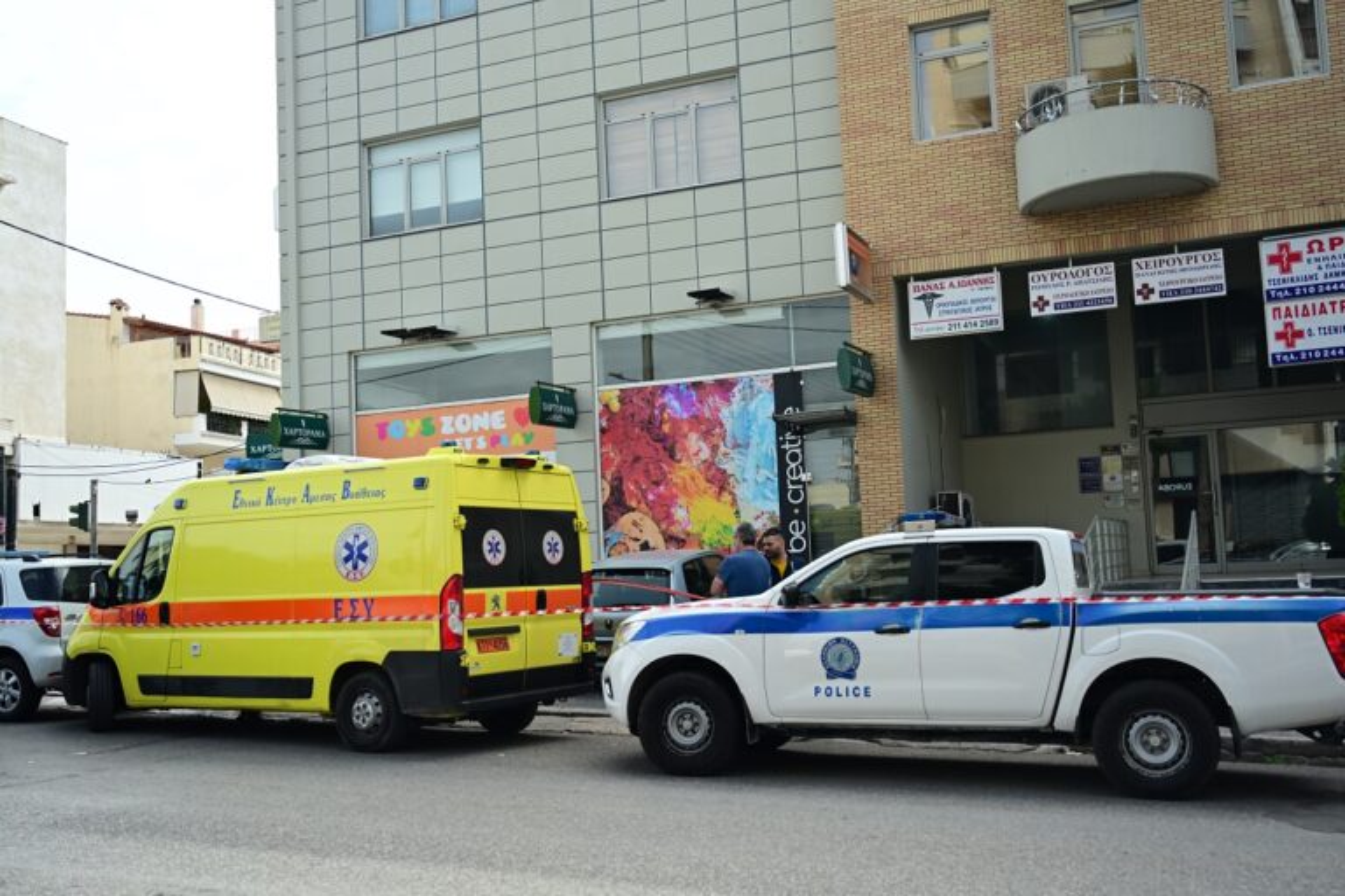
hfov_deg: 55.8
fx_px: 1270
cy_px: 448
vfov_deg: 38.9
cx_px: 672
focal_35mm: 34
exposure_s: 1/2500
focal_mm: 34
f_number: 4
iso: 640
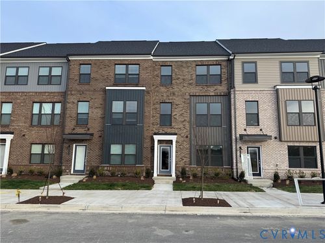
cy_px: 122
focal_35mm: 24
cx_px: 162
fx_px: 225
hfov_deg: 71.6
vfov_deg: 56.8
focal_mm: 6.76
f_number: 1.78
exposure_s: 1/925
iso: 80
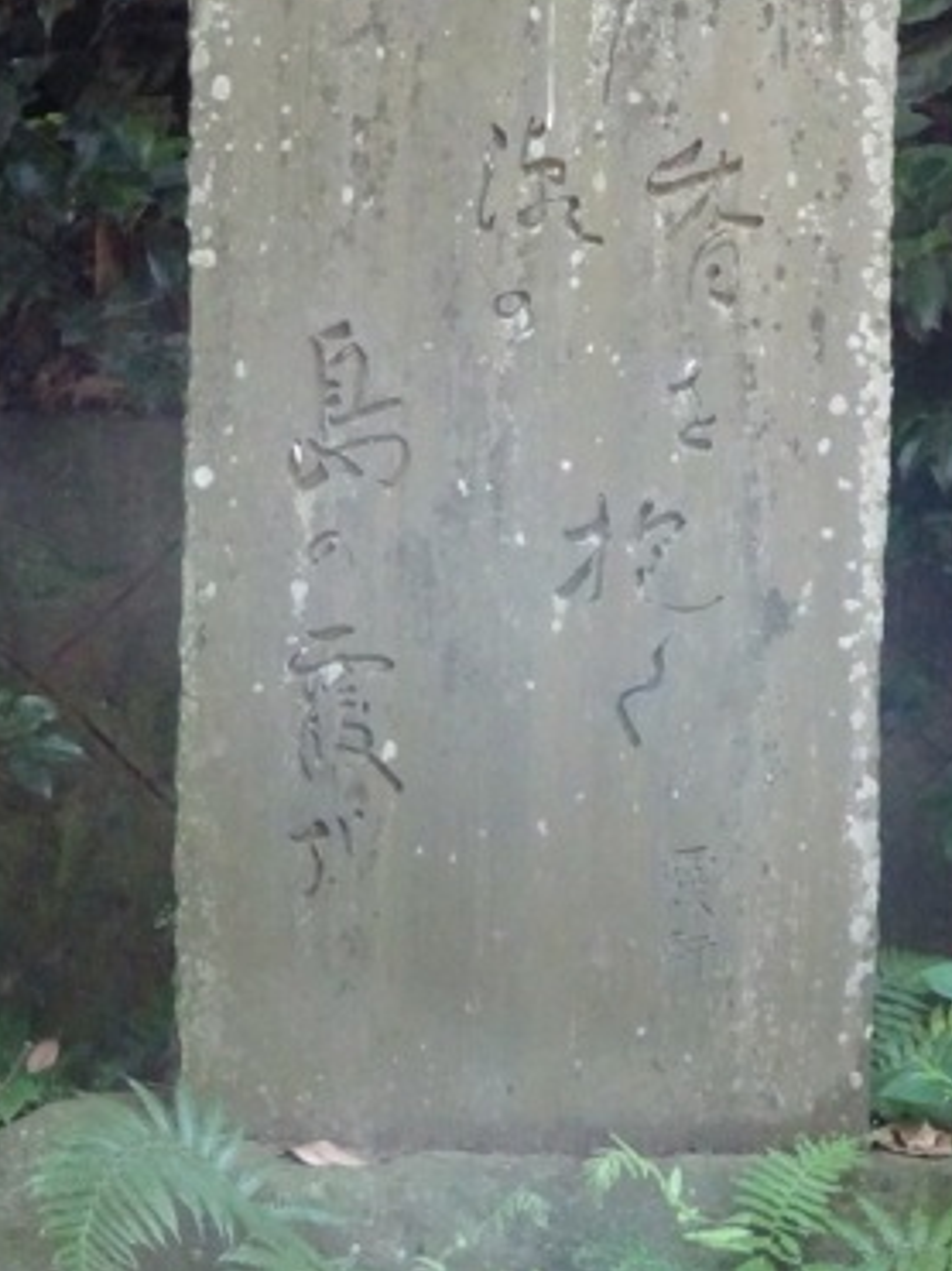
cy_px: 421
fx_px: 6678
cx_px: 550
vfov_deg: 10.9
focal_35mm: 182
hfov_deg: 8.2
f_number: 5.6
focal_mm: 23.11
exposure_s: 1/160
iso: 2500
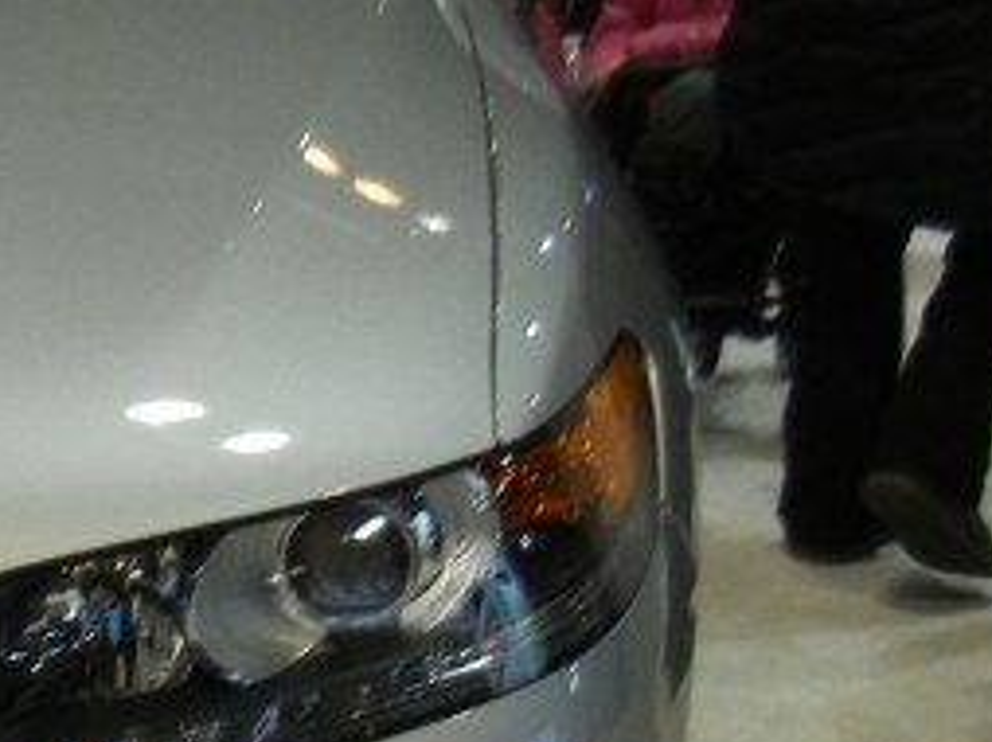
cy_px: 551
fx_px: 3464
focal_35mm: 121
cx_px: -449
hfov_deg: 15.2
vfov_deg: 12.2
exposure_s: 1/60
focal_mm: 5.4
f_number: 3.5
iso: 224
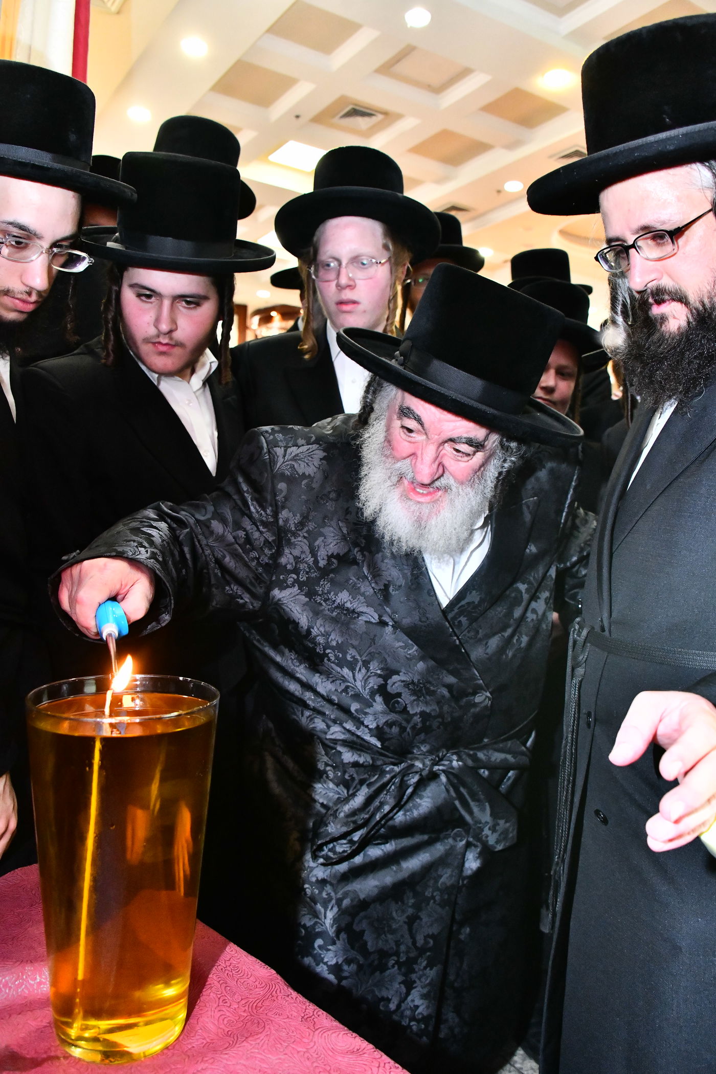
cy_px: 537
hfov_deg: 46.4
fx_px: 835
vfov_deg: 65.5
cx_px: 358
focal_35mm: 28
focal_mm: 28
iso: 5000
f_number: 5.6
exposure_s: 1/160
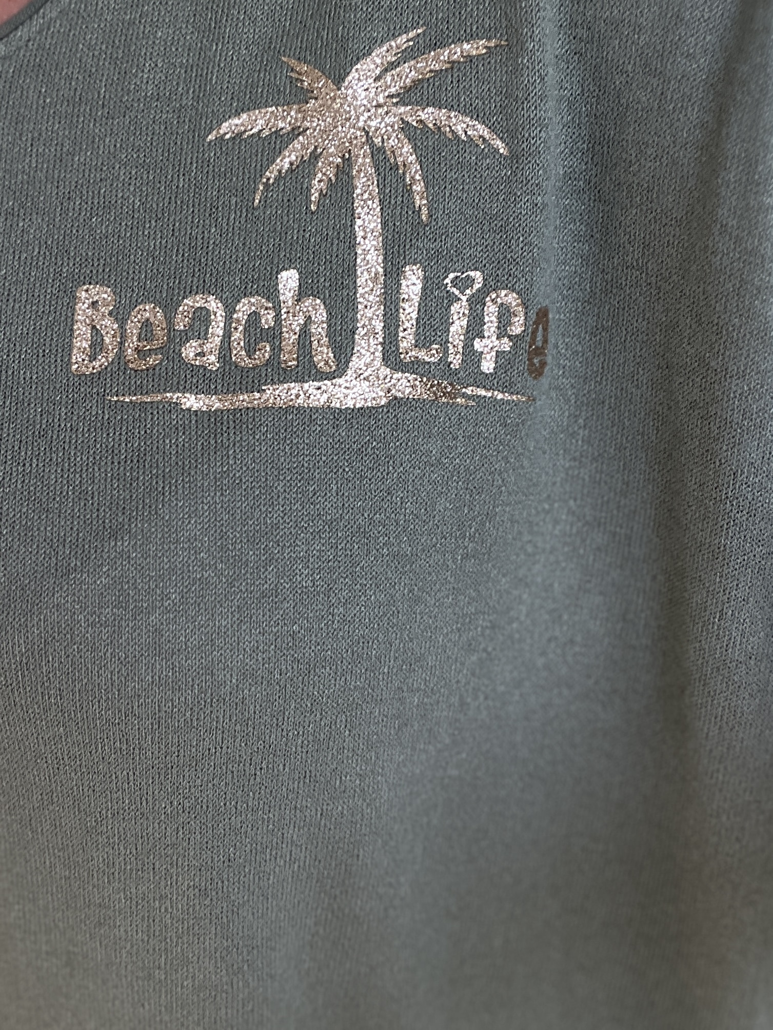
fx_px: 893
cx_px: 386
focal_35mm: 30
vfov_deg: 60.0
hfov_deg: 46.8
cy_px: 515
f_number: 2.2
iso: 64
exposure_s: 1/121
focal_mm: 2.71
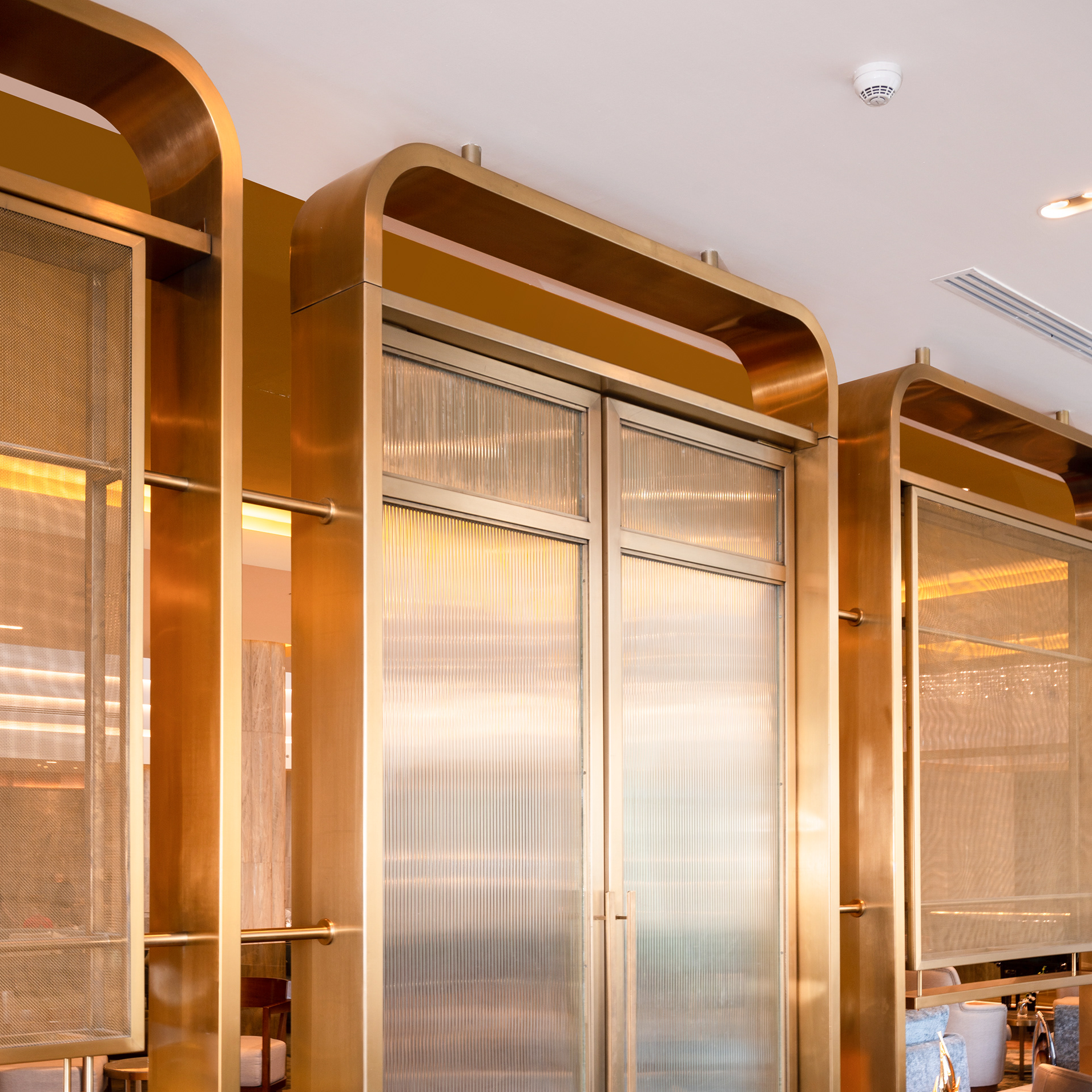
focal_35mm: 42
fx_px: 1486
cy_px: 818
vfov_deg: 39.3
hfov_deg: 40.3
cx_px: 546
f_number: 8
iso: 100
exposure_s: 1/6
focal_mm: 32.5
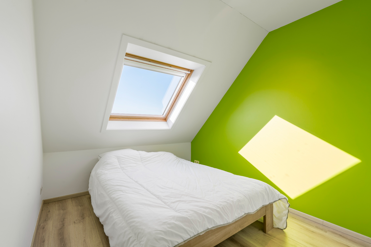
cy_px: 124
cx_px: 186
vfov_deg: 73.7
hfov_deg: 96.7
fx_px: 165
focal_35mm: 16
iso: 125
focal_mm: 16
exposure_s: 1/50
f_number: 10
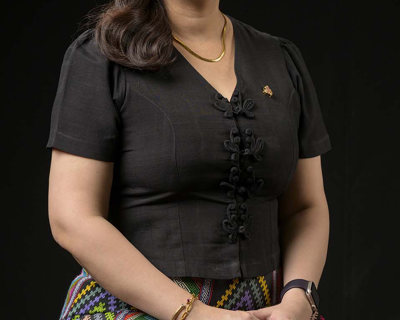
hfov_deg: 16.0
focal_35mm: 120
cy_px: 133
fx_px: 1421
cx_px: 200
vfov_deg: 12.9
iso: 320
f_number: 7.1
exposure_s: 1/200
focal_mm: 85
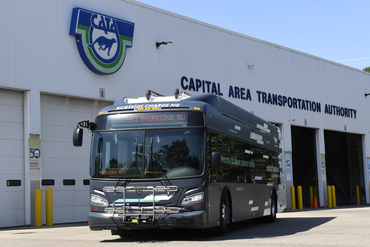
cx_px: 185
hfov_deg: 28.1
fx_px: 740
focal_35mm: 72
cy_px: 124
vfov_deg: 18.9
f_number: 8
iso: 400
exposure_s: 1/640
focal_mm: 48
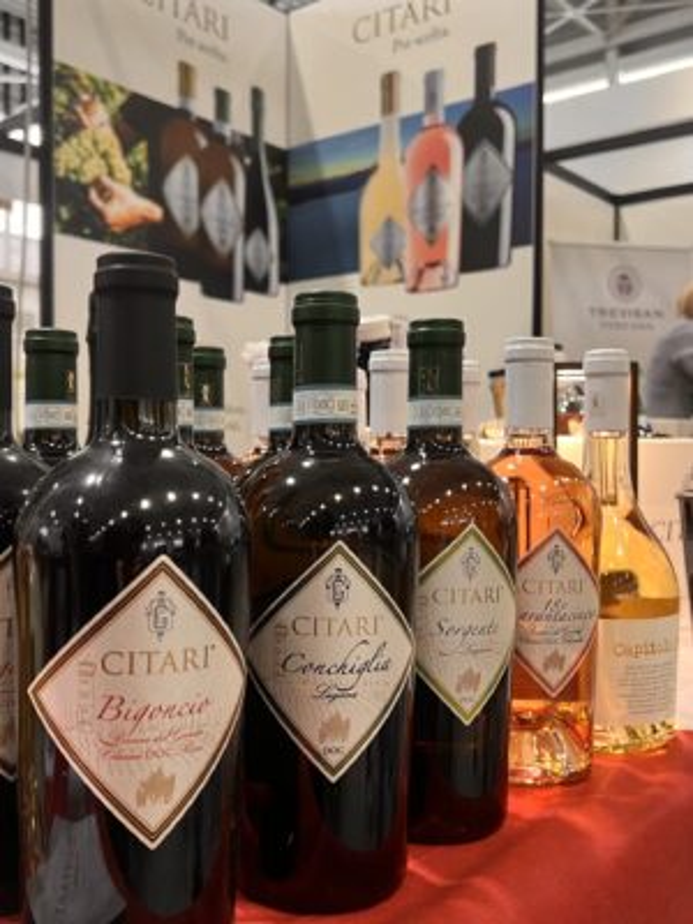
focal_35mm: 26
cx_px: 346
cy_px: 462
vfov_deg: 67.3
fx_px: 694
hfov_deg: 53.1
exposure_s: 1/50
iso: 160
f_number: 1.5
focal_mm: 5.7
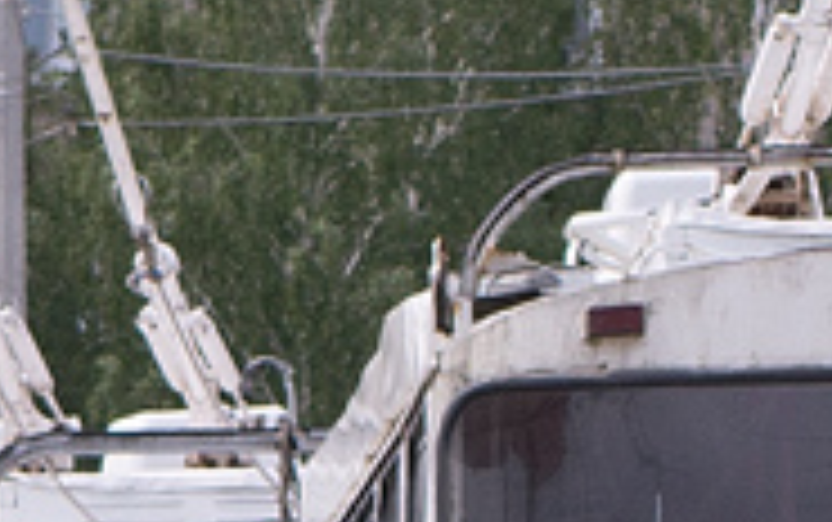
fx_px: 13381
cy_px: 340
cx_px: 193
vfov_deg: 2.2
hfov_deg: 3.6
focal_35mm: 590
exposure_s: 1/250
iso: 100
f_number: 8
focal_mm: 55
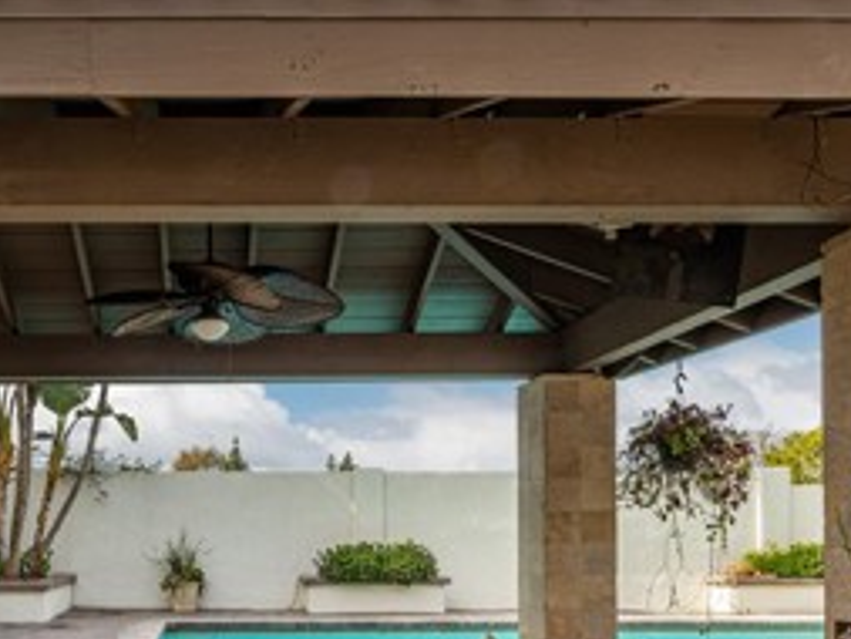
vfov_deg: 39.9
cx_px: 212
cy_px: 526
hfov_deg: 51.6
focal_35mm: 34
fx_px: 836
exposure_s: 1/80
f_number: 16
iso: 125
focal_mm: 14
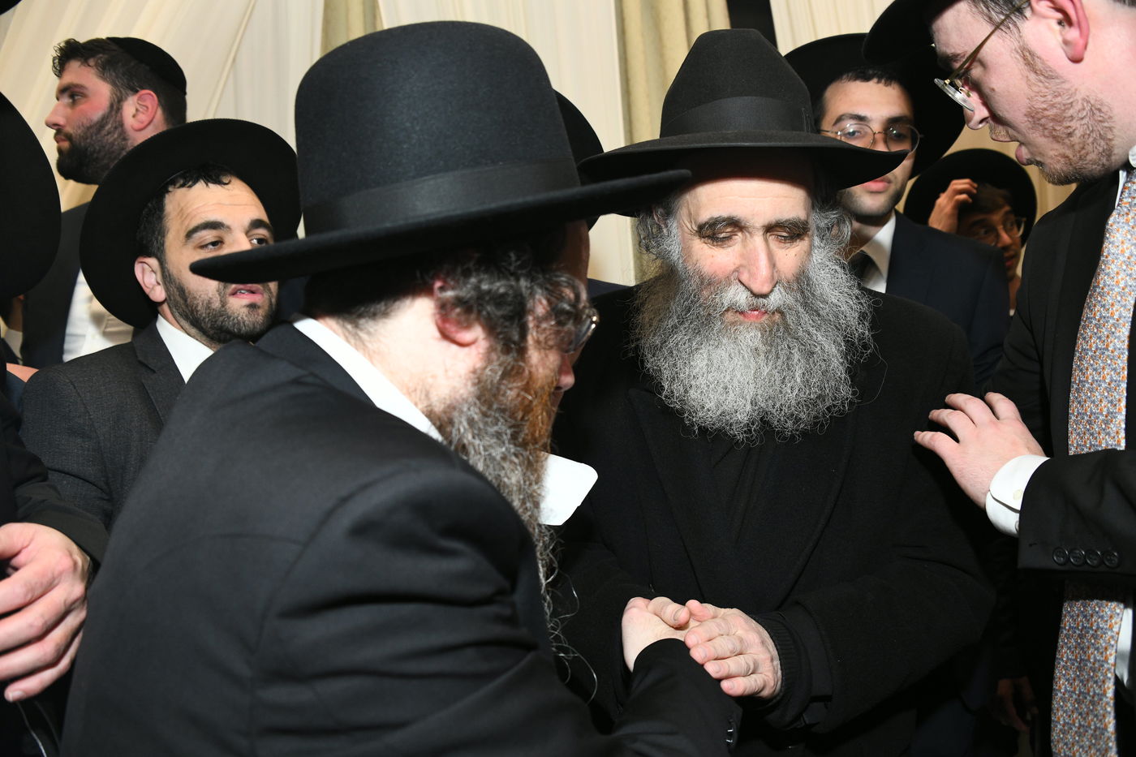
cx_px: 568
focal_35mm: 28
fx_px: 883
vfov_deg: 46.4
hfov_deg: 65.5
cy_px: 378
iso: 1600
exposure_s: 1/250
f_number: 5.6
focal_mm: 28
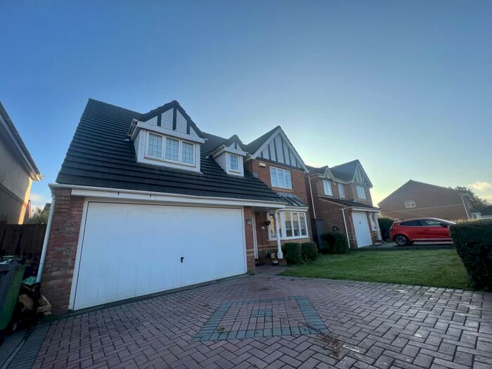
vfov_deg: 89.9
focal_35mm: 13
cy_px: 184
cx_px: 246
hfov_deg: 106.2
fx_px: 185
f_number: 1.8
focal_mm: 1.57
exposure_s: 1/791
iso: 32
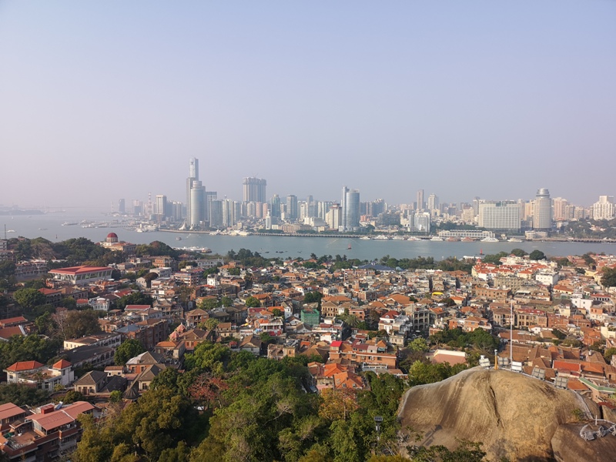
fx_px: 480
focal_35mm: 27
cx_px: 308
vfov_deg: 51.4
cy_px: 231
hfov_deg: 65.3
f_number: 1.8
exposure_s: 1/1435
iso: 50
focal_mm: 3.95
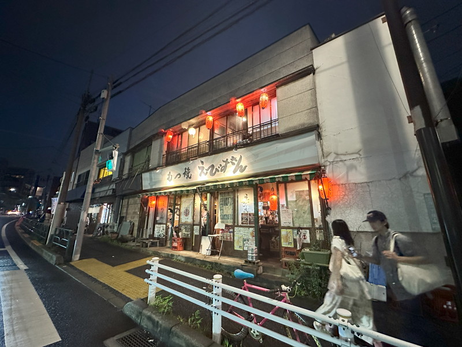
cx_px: 231
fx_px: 187
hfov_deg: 102.1
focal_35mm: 14
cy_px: 174
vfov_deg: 85.7
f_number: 2.2
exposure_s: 1/50
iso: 800
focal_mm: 2.22
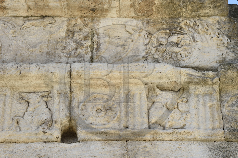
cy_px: 79
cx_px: 119
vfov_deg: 7.8
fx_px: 1156
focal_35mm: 175
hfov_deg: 11.8
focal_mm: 175
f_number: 9
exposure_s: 1/250
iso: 200
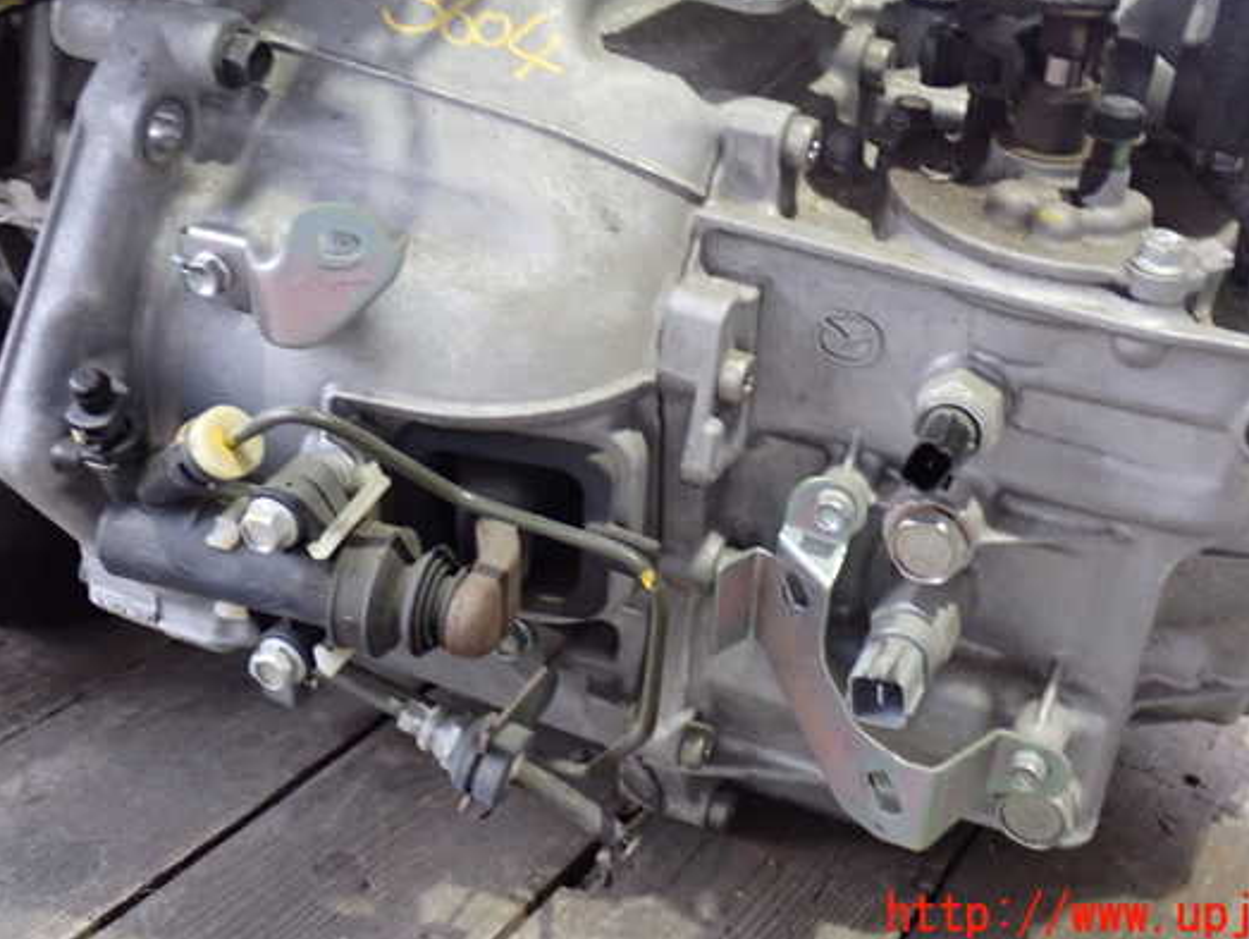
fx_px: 1697
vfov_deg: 30.9
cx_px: 709
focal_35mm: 47
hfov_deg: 40.3
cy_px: 409
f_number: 2.8
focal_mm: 7.31
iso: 800
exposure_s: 1/40
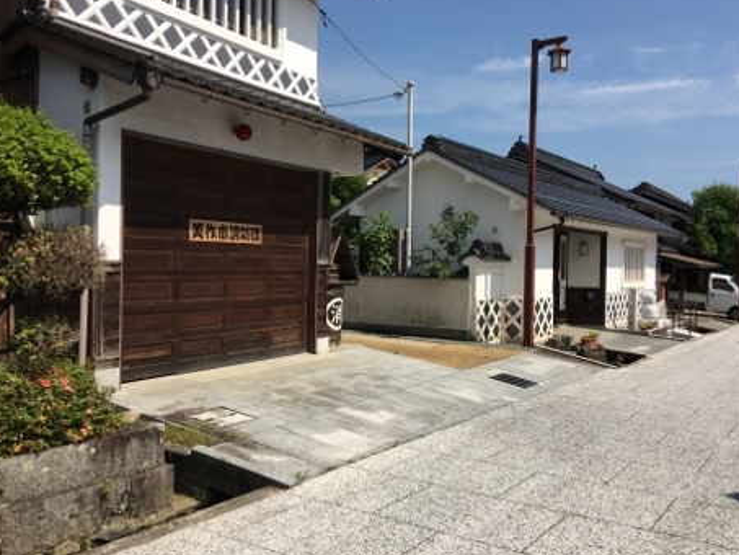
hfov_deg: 56.8
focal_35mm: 32
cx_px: 370
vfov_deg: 44.2
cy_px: 282
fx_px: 683
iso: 25
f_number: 2.2
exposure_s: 1/1789
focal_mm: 4.15
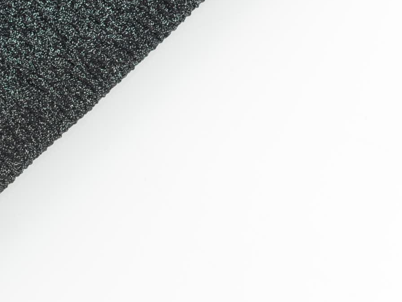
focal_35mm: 162
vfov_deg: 9.1
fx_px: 1882
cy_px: -8
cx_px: -245
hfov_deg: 11.6
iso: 100
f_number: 4
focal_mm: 50
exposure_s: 1/50
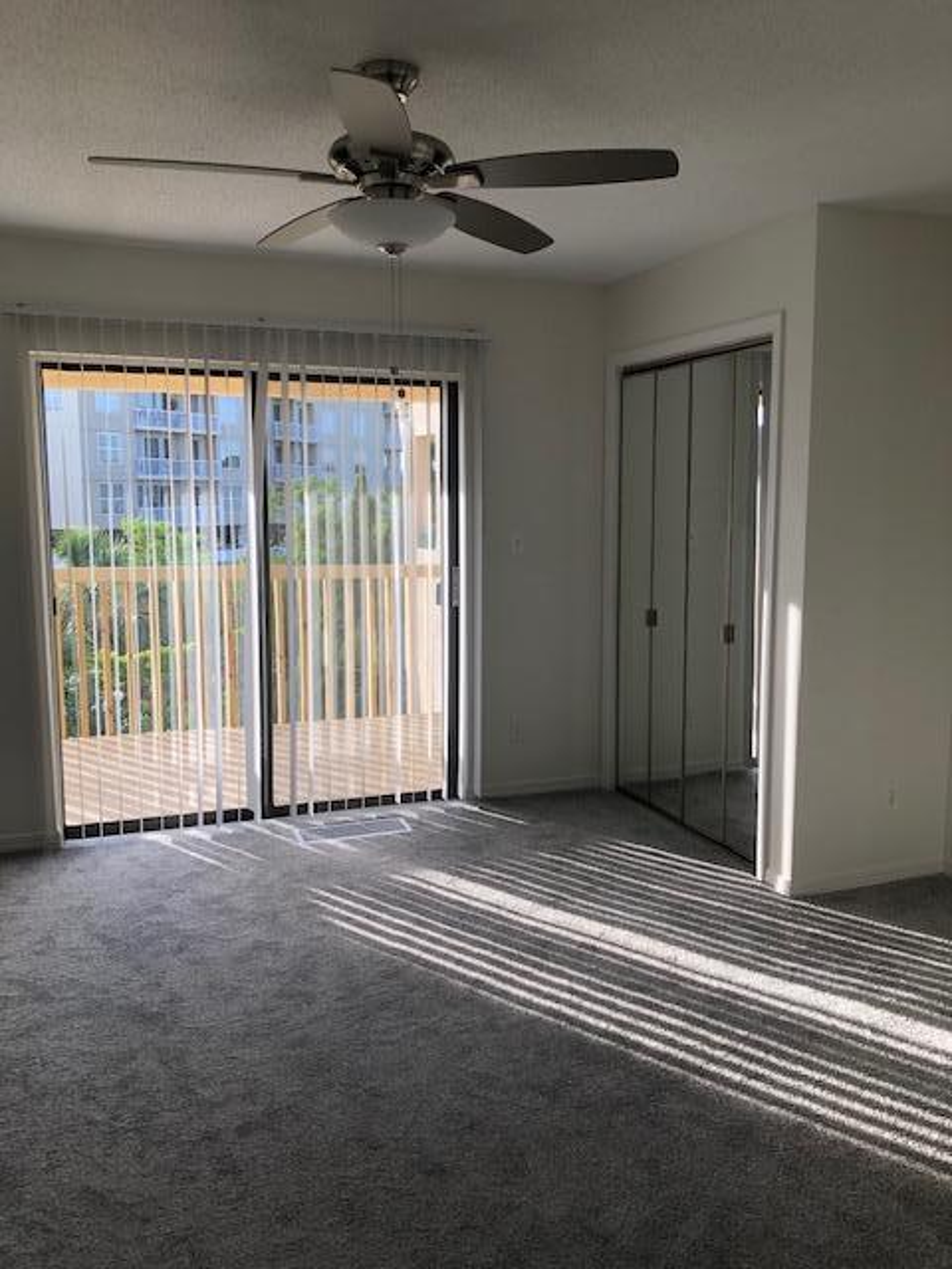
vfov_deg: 63.4
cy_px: 634
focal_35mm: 28
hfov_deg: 49.7
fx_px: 1027
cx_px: 476
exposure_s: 1/132
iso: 20
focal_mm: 3.99
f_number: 1.8
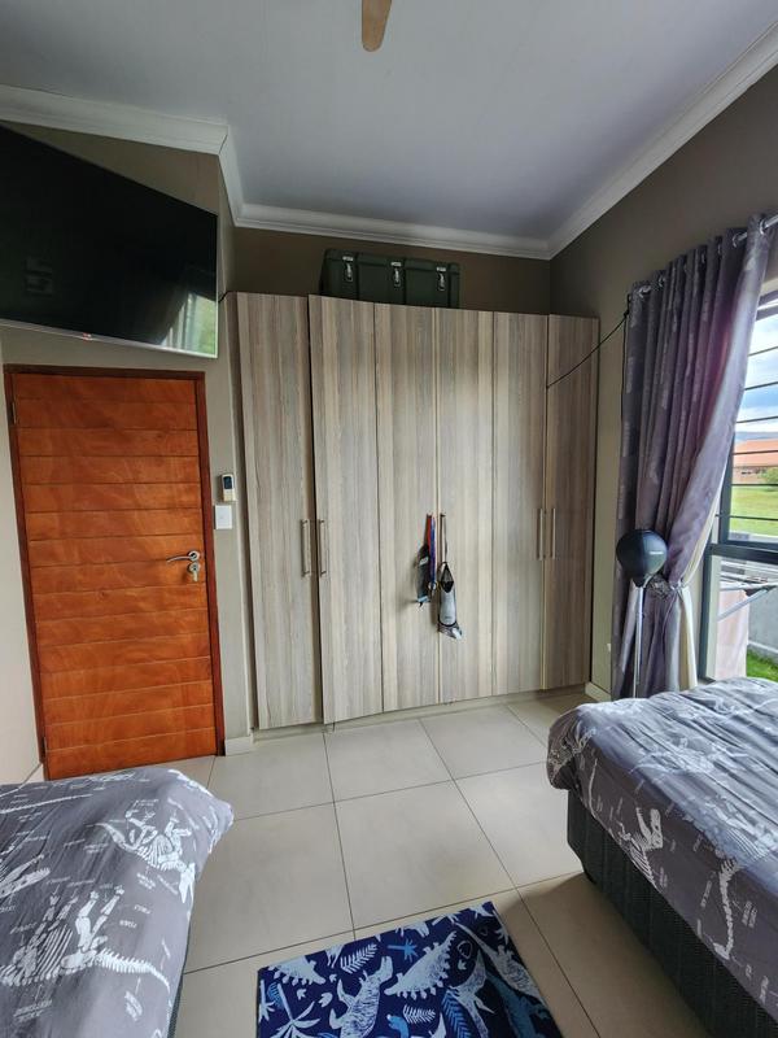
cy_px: 519
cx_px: 389
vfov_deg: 106.2
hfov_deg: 89.9
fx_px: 390
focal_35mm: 13
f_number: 2.2
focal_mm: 2.2
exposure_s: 1/50
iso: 200
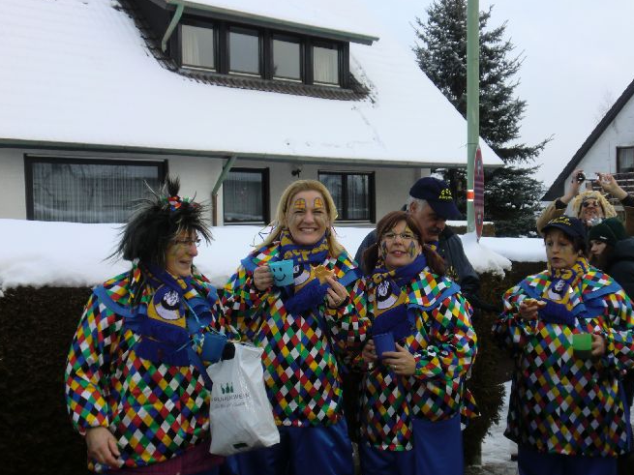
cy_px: 269
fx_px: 806
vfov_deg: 32.8
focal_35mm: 44
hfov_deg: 42.7
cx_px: 382
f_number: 3.1
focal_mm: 6.51
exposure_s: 1/250
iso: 64
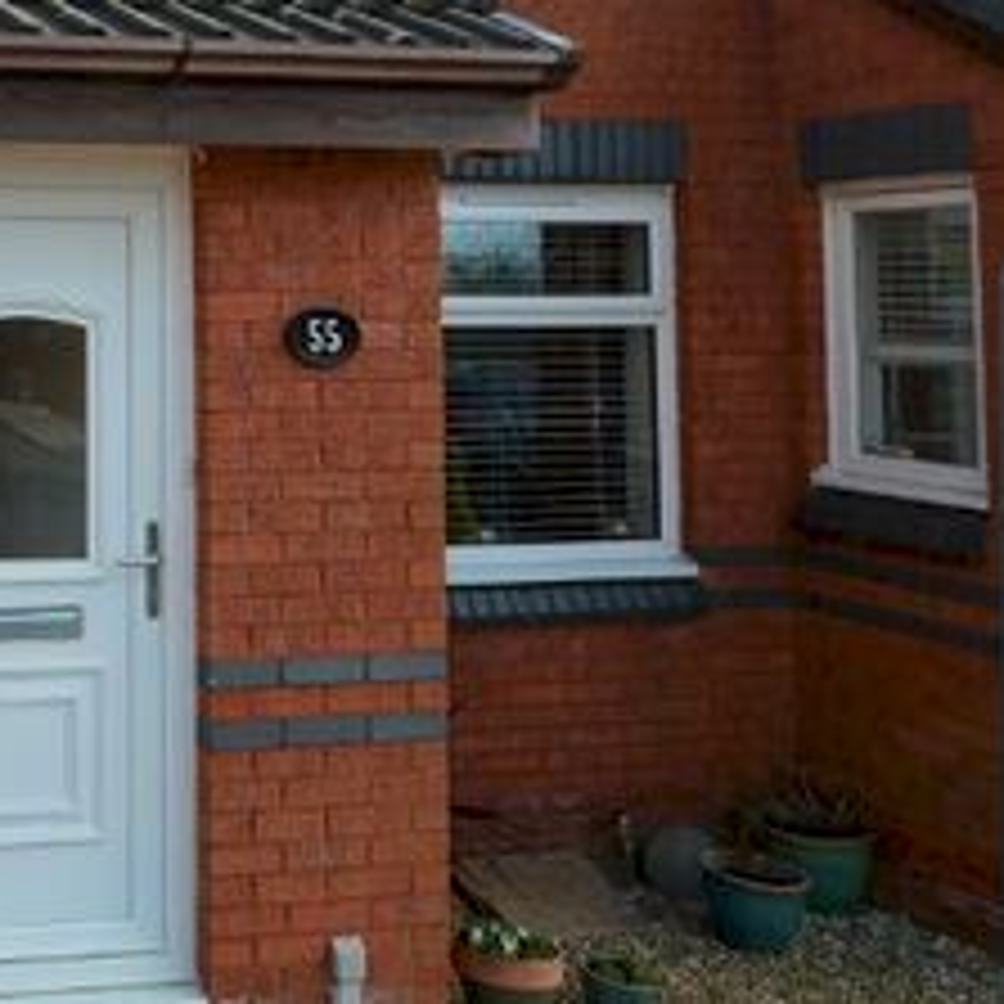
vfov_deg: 40.3
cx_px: -248
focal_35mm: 40
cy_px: 216
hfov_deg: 33.0
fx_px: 1313
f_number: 6.3
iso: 100
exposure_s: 1/125
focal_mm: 10
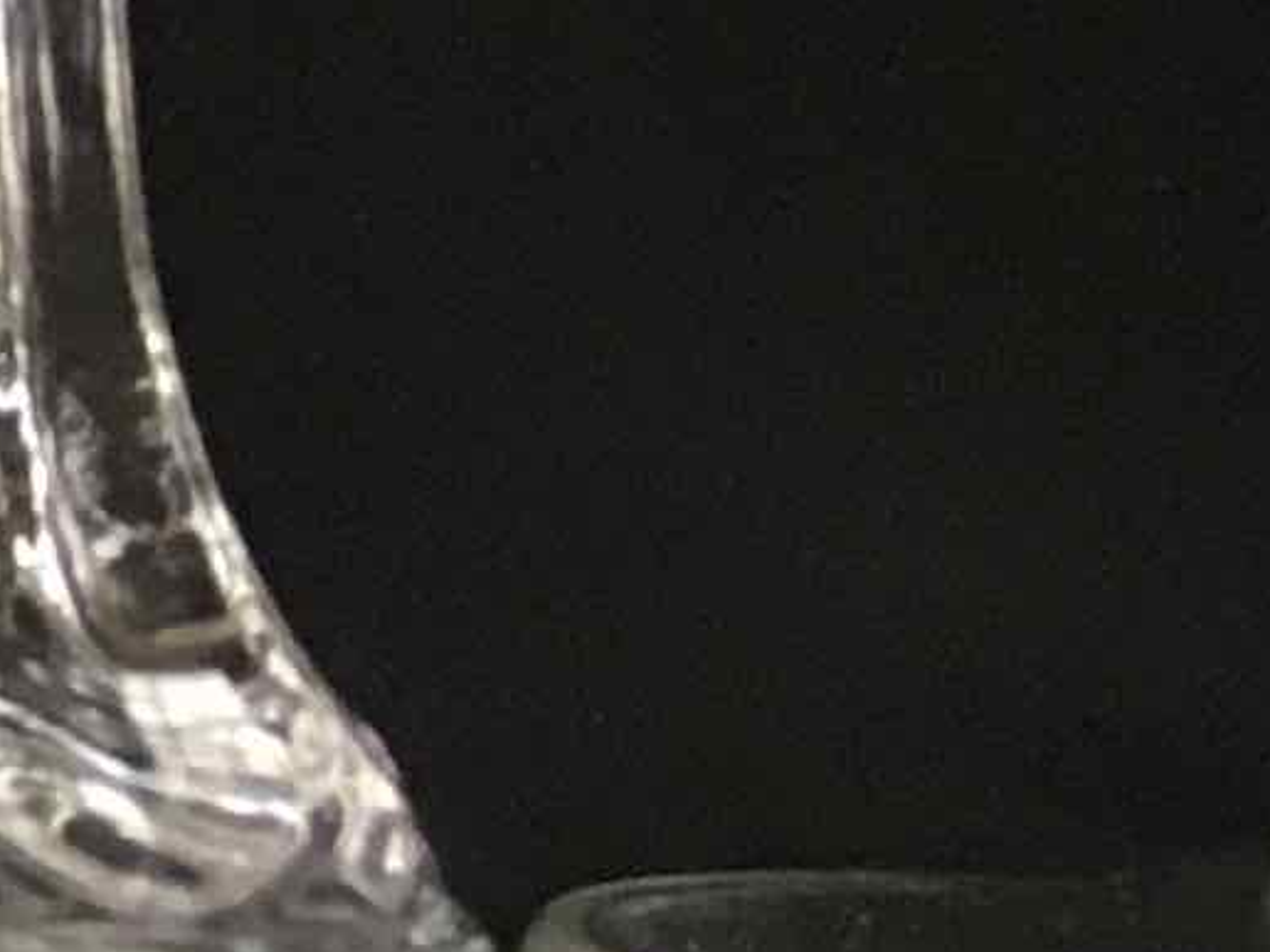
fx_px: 8326
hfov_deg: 7.1
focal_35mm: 227
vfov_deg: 6.3
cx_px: -3396
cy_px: -1127
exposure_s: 1/33
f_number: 2.2
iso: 64
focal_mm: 4.15
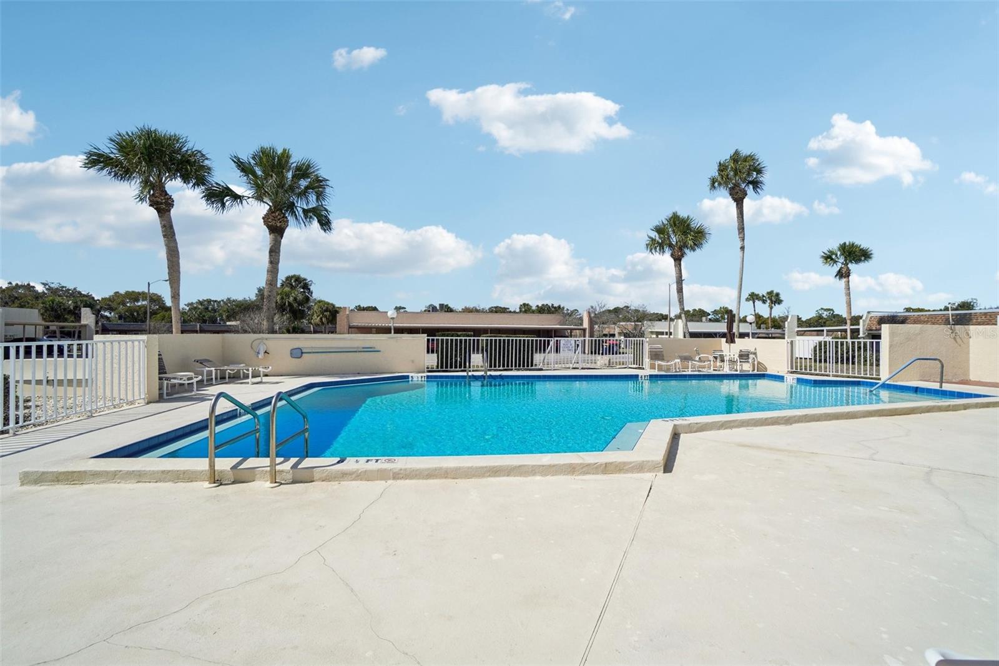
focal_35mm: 15
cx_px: 500
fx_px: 416
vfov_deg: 77.3
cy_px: 333
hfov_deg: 100.4
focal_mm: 10
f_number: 8
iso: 100
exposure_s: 1/750
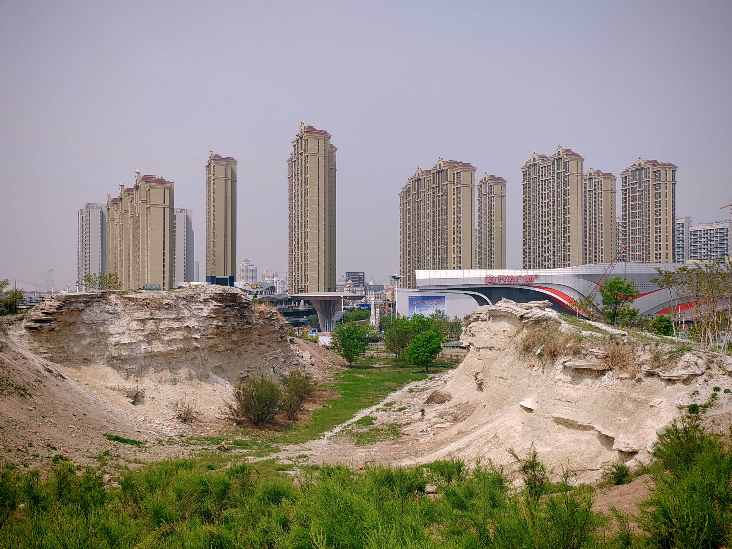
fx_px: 825
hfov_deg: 47.9
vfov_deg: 36.8
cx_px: 366
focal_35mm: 39
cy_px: 274
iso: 49
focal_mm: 6.14
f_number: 1.8
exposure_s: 1/1027
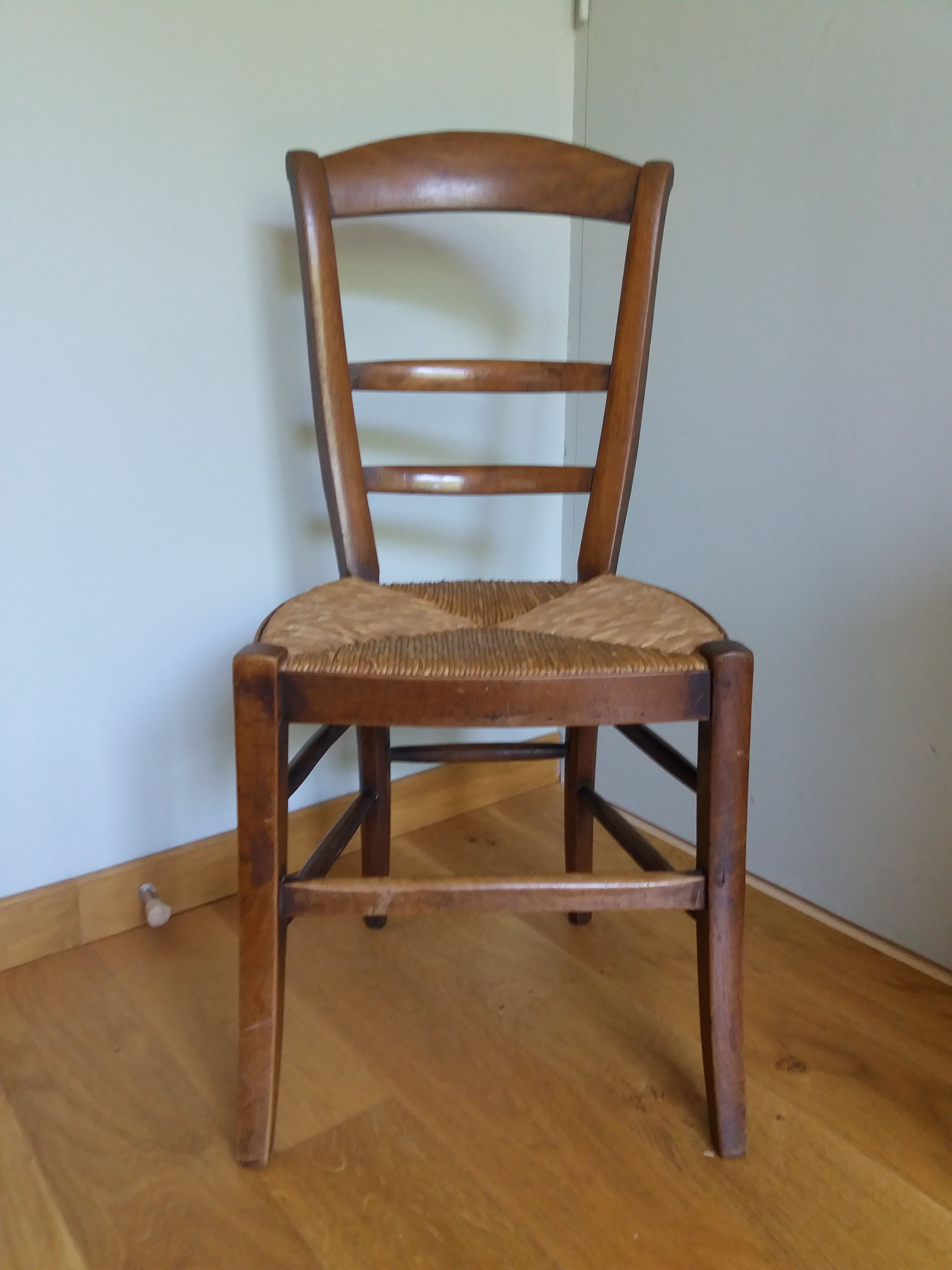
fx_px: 1027
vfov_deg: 63.4
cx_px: 476
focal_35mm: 28
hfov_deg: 49.7
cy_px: 635
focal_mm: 3.7
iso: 160
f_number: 1.9
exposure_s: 1/17
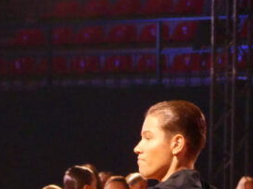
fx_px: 2265
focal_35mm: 310
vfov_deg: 4.8
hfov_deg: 6.4
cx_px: 58
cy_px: 258
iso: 1250
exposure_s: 1/80
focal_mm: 20.1
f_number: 2.8
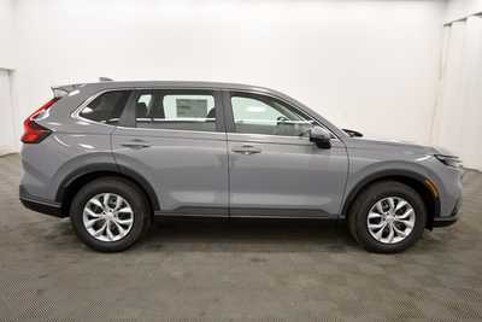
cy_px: 161
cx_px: 241
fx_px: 335
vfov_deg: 51.3
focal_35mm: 25
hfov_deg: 71.5
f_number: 5.3
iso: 800
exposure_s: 1/160
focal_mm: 17
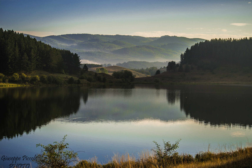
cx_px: 130
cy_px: 84
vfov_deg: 16.0
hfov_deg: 23.8
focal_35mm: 86
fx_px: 599
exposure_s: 1/800
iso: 100
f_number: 4
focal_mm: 55
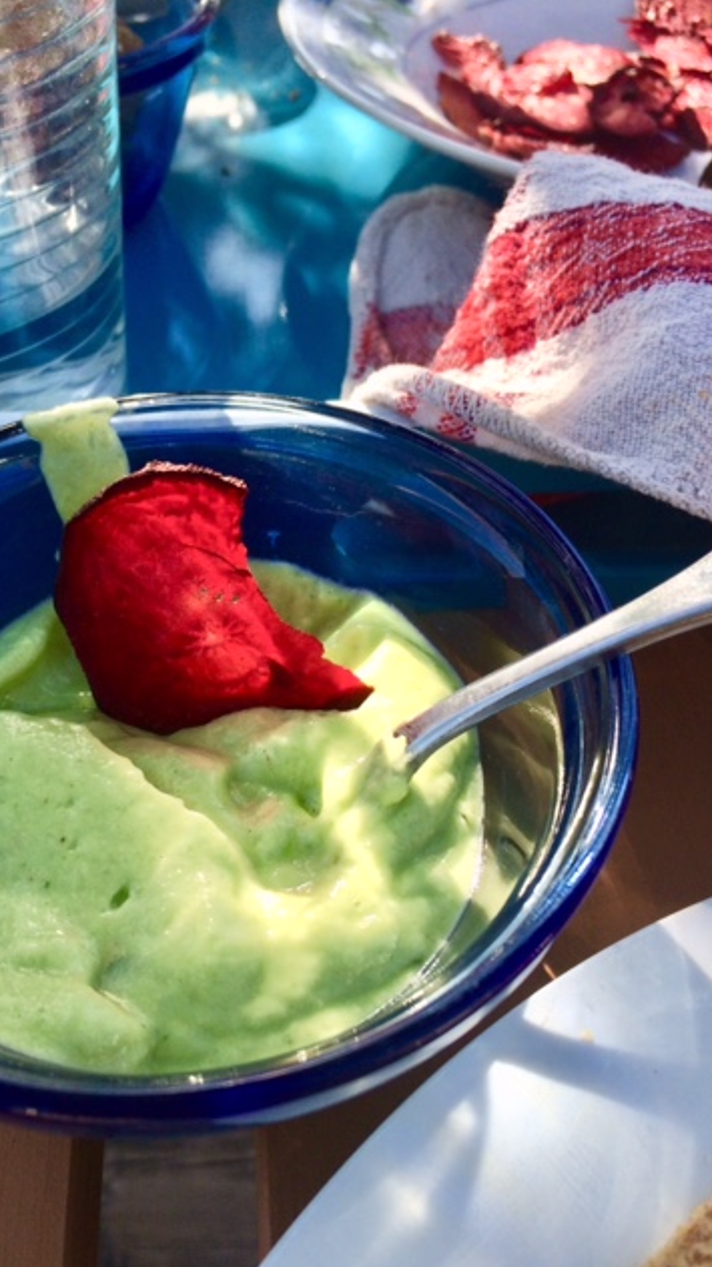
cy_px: 629
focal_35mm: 32
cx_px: 279
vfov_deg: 61.0
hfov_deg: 36.5
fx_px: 1075
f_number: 2.2
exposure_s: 1/526
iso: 32
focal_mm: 4.15
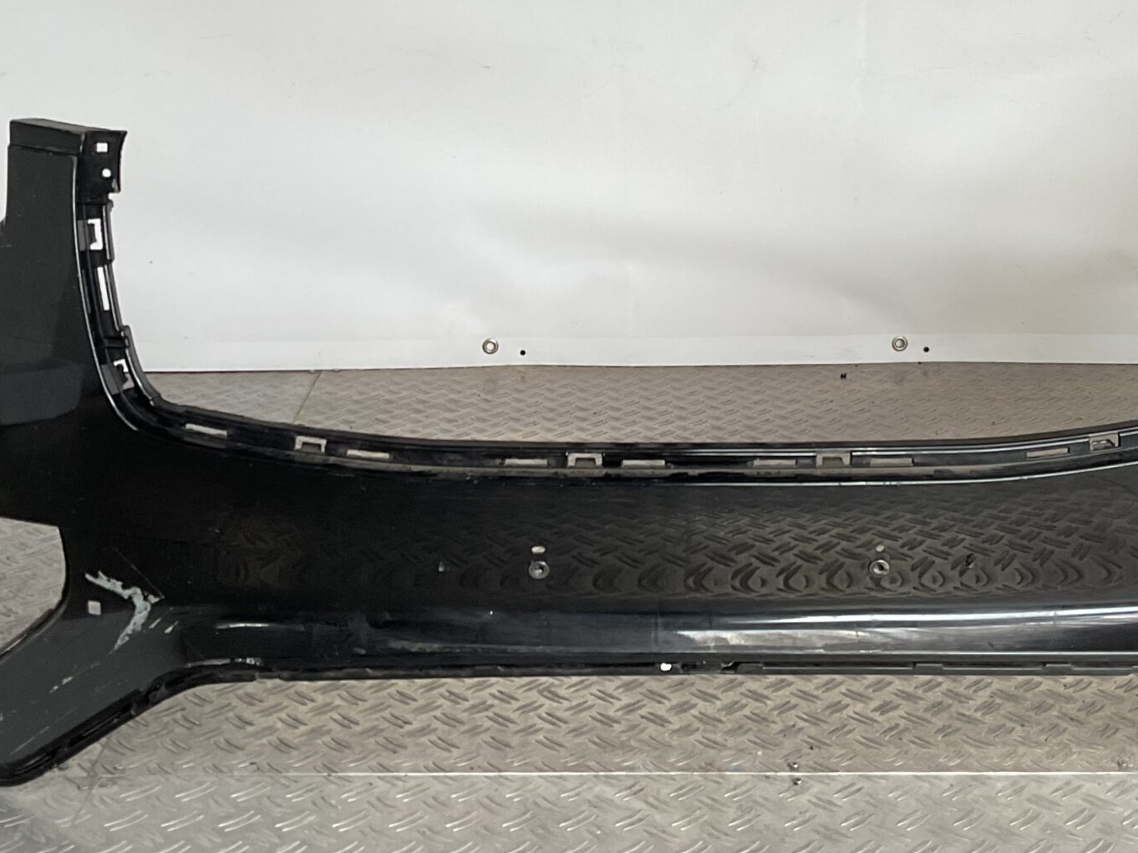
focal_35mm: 55
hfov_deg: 34.9
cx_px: 631
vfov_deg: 26.2
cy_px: 195
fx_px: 1808
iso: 40
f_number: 1.8
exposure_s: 1/120
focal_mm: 3
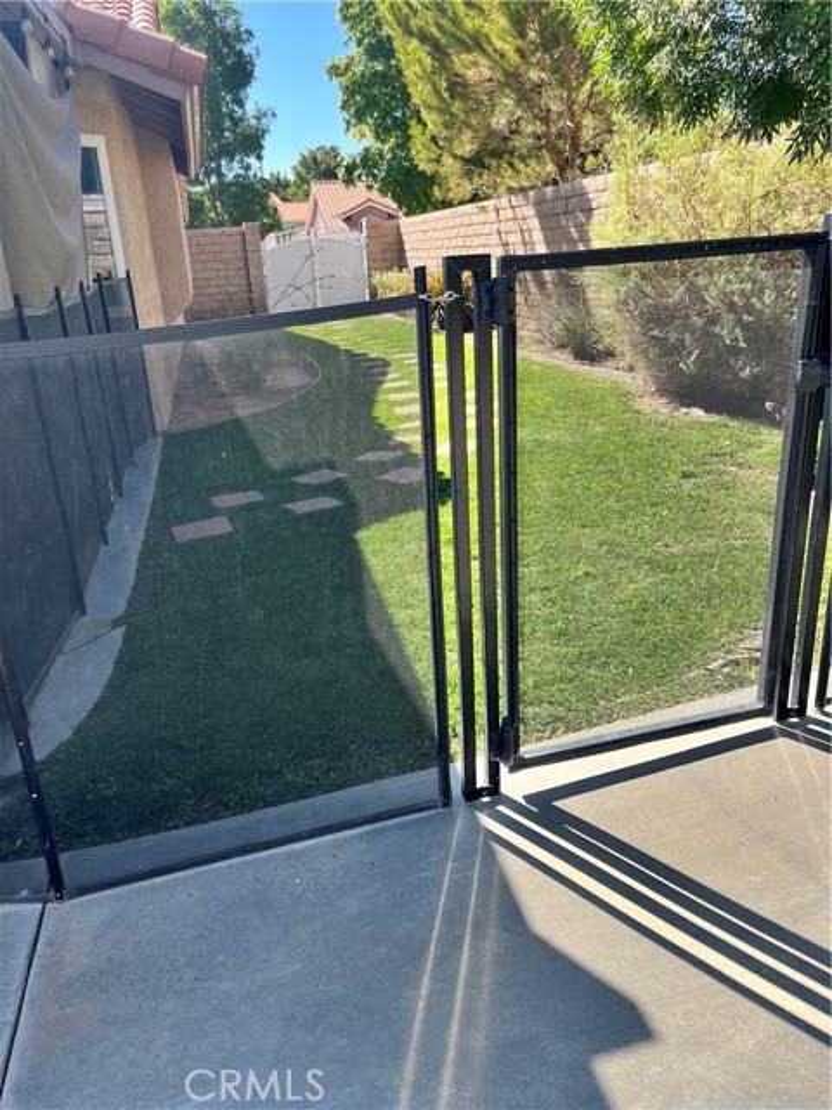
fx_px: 833
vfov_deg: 67.3
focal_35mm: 26
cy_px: 555
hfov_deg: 53.1
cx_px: 416
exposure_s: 1/951
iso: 50
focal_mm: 5.1
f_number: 1.6
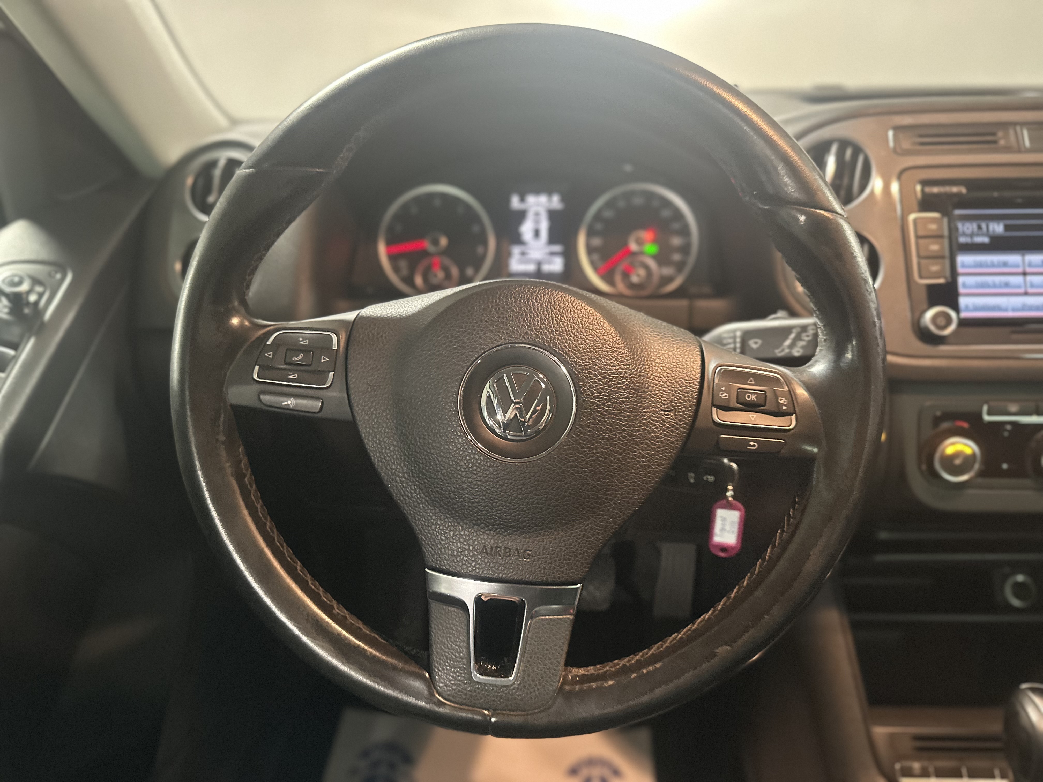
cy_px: 391
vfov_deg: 56.8
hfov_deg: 71.6
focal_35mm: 24
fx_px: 723
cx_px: 522
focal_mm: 6.86
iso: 1600
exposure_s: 1/25
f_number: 1.78
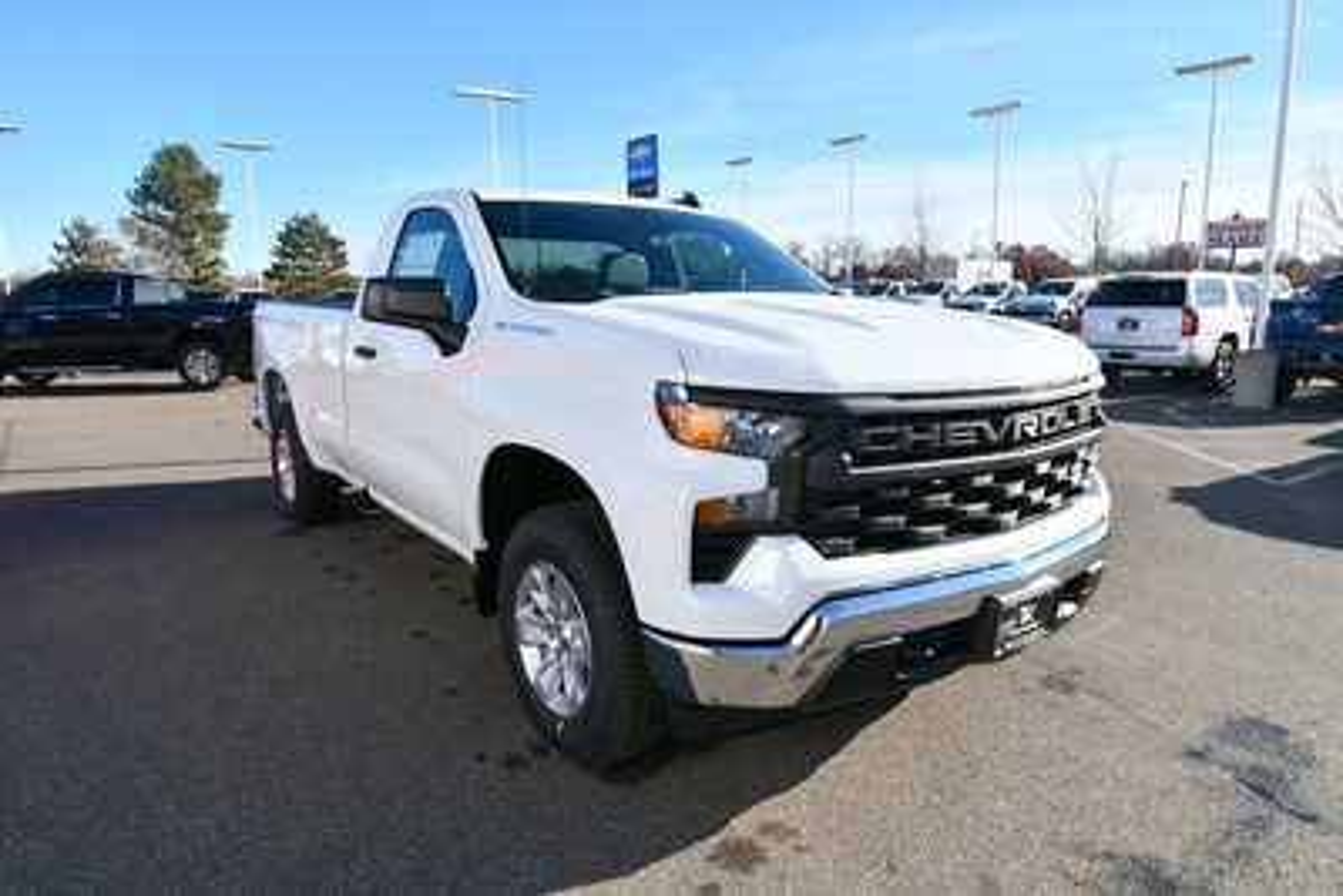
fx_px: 821
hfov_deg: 78.6
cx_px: 672
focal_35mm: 22
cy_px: 448
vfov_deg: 57.3
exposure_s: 1/250
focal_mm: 15
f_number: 8
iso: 110
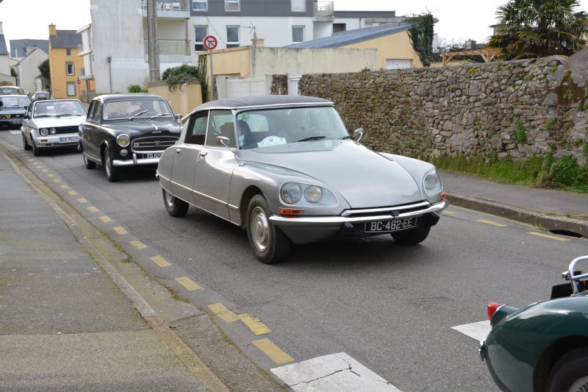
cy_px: 196
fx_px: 784
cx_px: 294
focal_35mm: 48
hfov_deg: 41.1
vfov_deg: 28.1
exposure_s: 1/200
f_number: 7.1
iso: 200
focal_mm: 32
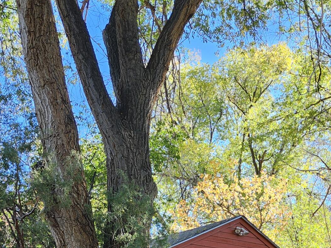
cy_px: 328
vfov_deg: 20.3
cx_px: 287
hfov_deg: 28.4
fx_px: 631
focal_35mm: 66
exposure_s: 1/199
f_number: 1.8
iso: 25
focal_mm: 5.54
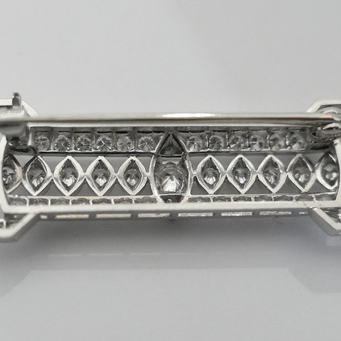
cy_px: 171
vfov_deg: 31.6
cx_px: 175
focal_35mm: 54
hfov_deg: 31.6
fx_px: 602
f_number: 2.5
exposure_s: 1/125
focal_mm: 10.2
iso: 1600
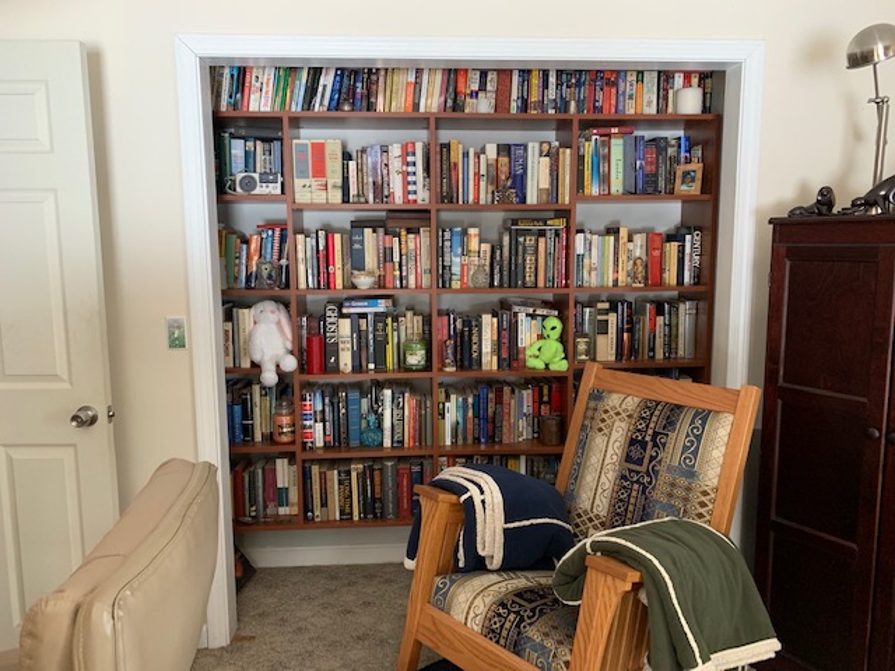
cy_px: 336
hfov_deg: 67.3
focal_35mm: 26
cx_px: 448
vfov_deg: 53.1
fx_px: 672
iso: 400
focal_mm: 4.25
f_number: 1.8
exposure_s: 1/41
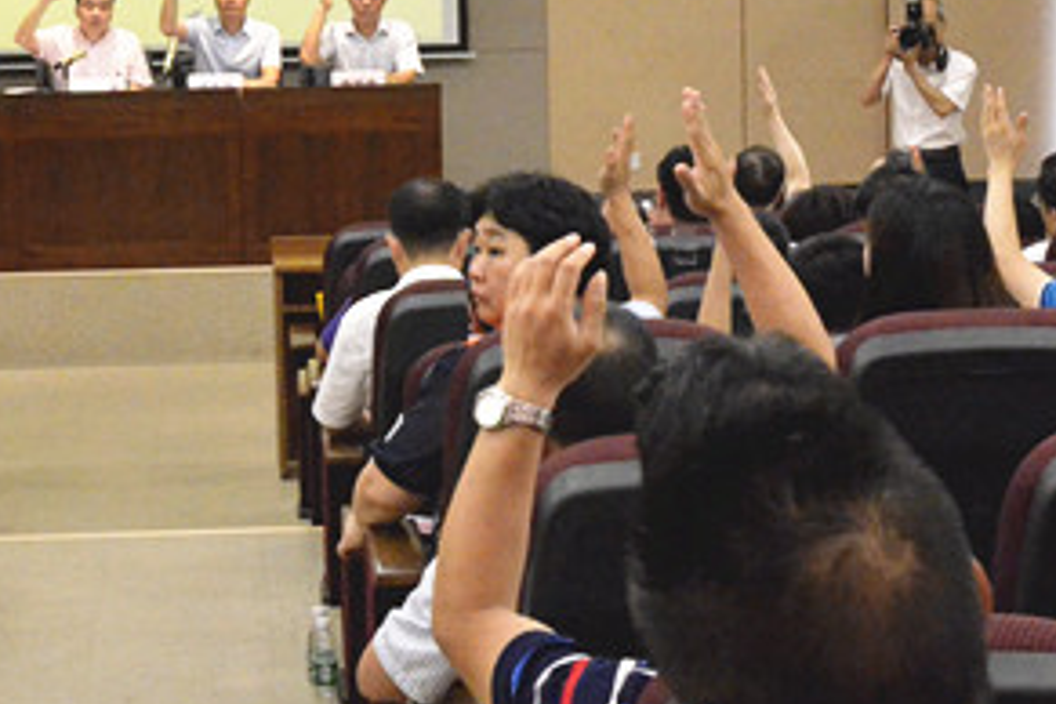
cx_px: 305
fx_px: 3138
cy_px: 118
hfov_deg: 19.0
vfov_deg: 12.7
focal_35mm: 107
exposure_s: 1/50
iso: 6400
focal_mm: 26
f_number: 8
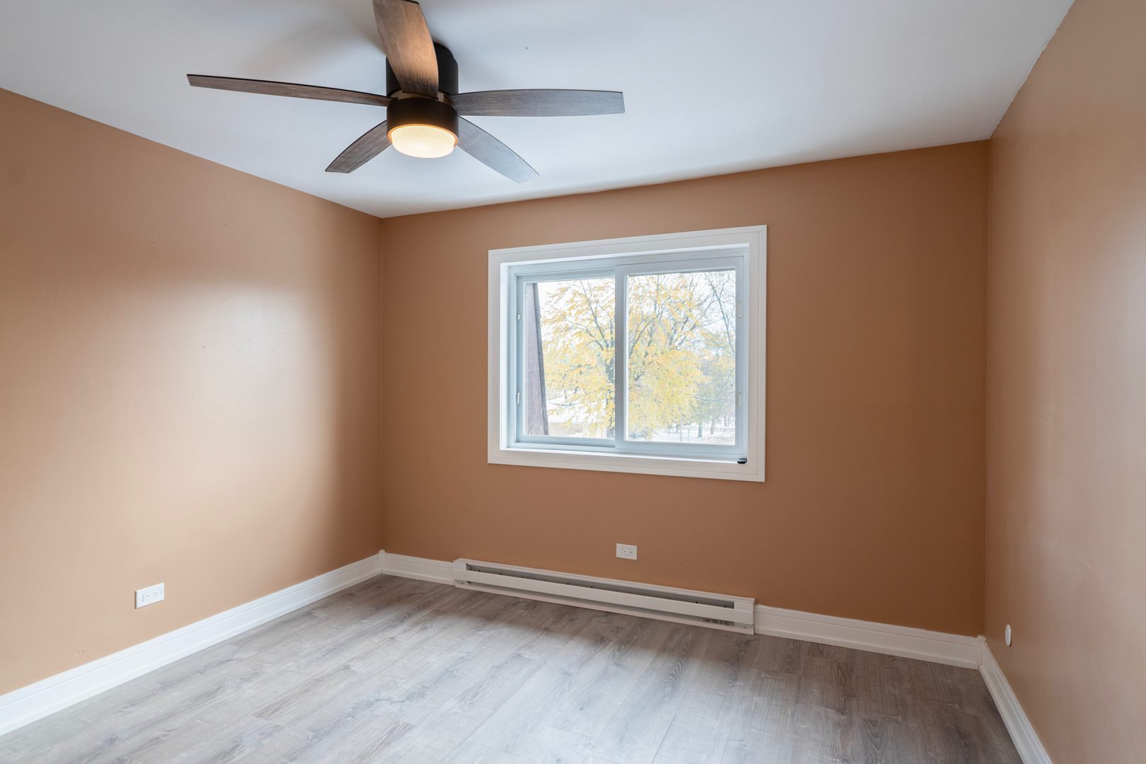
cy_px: 382
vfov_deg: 62.0
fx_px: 637
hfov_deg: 84.0
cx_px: 573
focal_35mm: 20
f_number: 4
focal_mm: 20
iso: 800
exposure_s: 1/1250
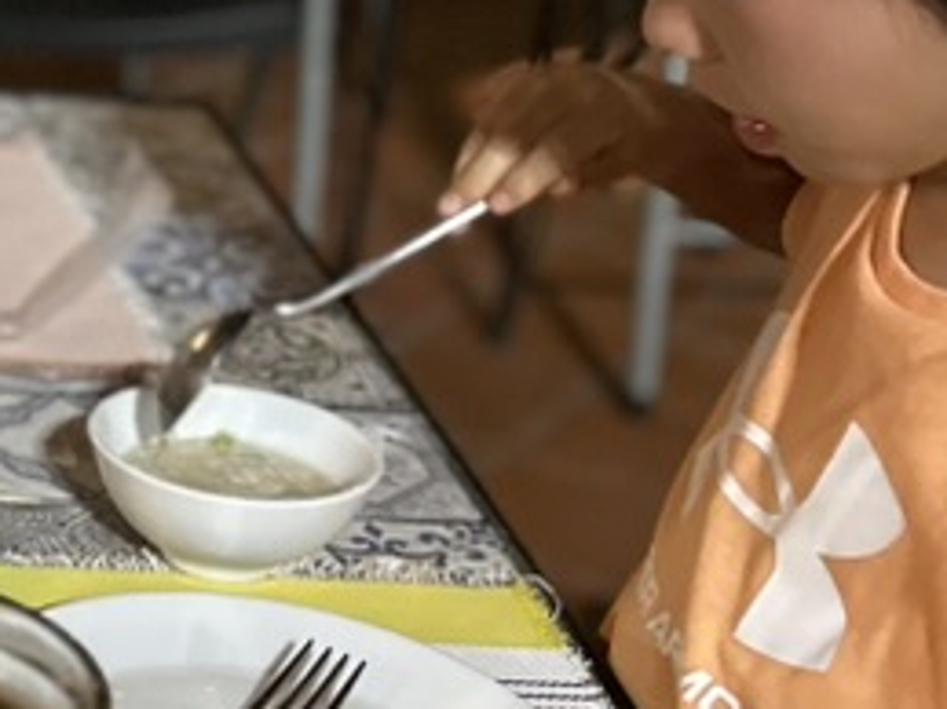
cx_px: -574
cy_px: 219
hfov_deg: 17.9
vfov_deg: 15.5
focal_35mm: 95
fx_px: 2598
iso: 640
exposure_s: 1/50
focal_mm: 6.86
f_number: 1.78
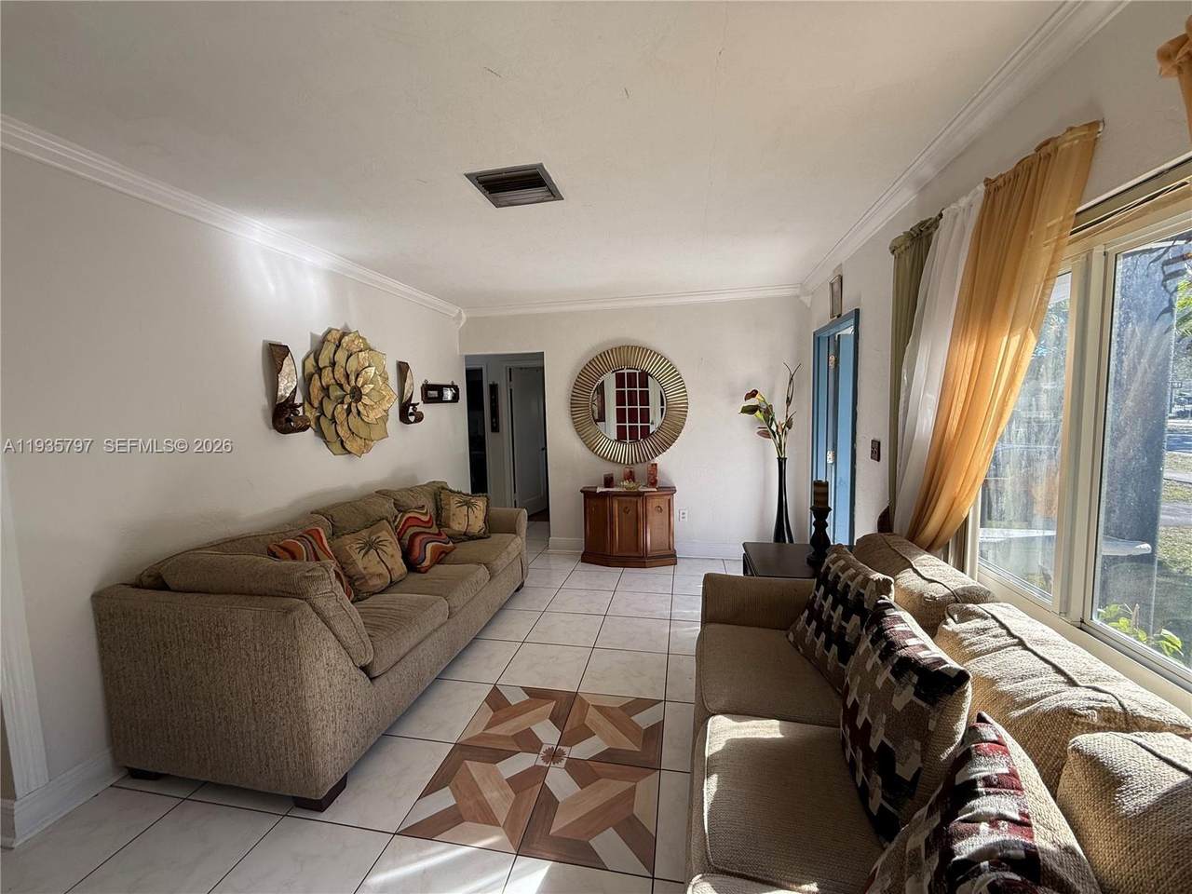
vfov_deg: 85.7
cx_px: 596
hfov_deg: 102.1
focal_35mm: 14
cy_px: 447
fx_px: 482
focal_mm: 2.22
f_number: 2.2
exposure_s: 1/175
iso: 50
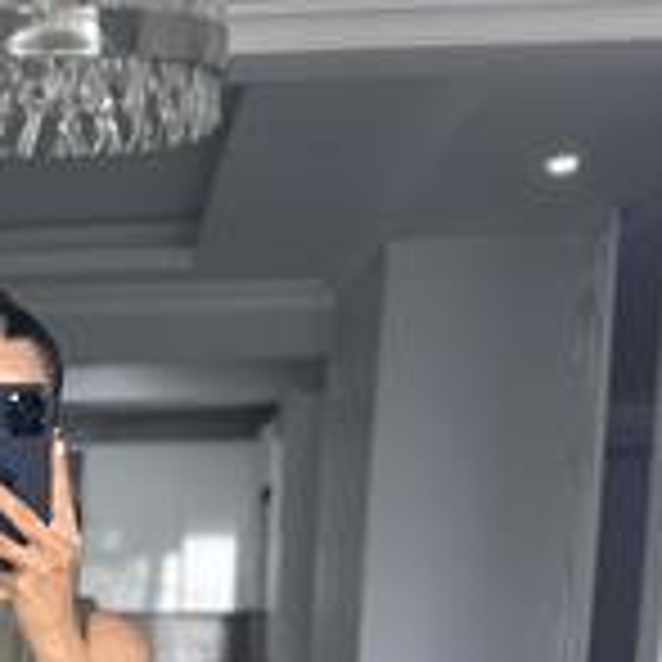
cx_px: -99
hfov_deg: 11.7
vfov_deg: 11.4
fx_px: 3159
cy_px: 1058
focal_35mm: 146
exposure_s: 1/71
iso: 125
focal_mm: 6.86
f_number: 1.78
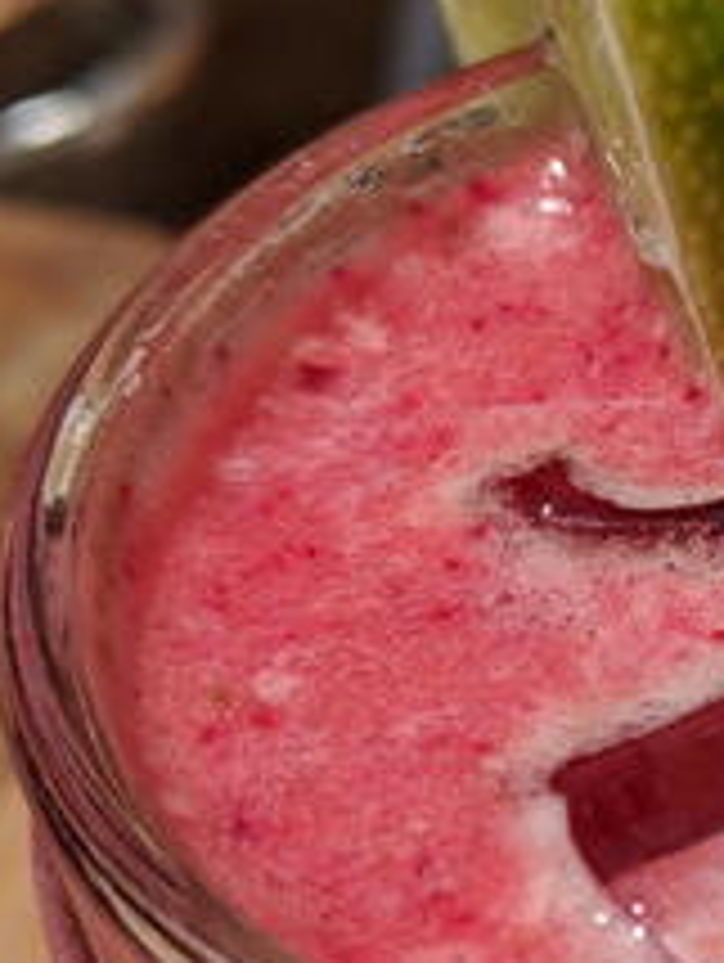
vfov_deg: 23.3
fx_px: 2338
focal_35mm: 84
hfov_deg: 16.5
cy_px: 472
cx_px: 971
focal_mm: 4.44
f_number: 1.8
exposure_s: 1/7812
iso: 56
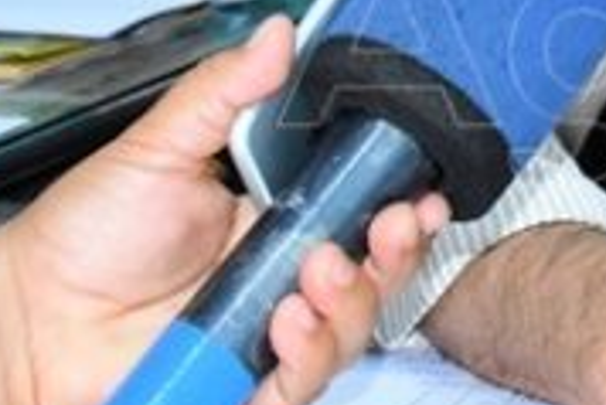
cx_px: 933
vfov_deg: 6.5
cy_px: -306
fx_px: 3487
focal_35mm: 207
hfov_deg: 9.6
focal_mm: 32
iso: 4000
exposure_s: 1/200
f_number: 7.1
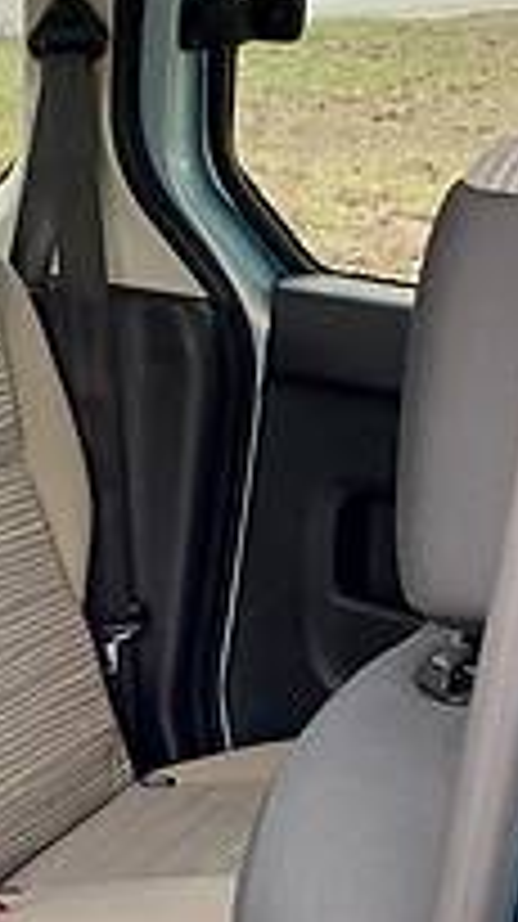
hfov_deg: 13.2
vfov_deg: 24.9
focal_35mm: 83
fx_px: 2031
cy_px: 814
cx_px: -392
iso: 50
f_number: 1.8
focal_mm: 4.2
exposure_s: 1/121
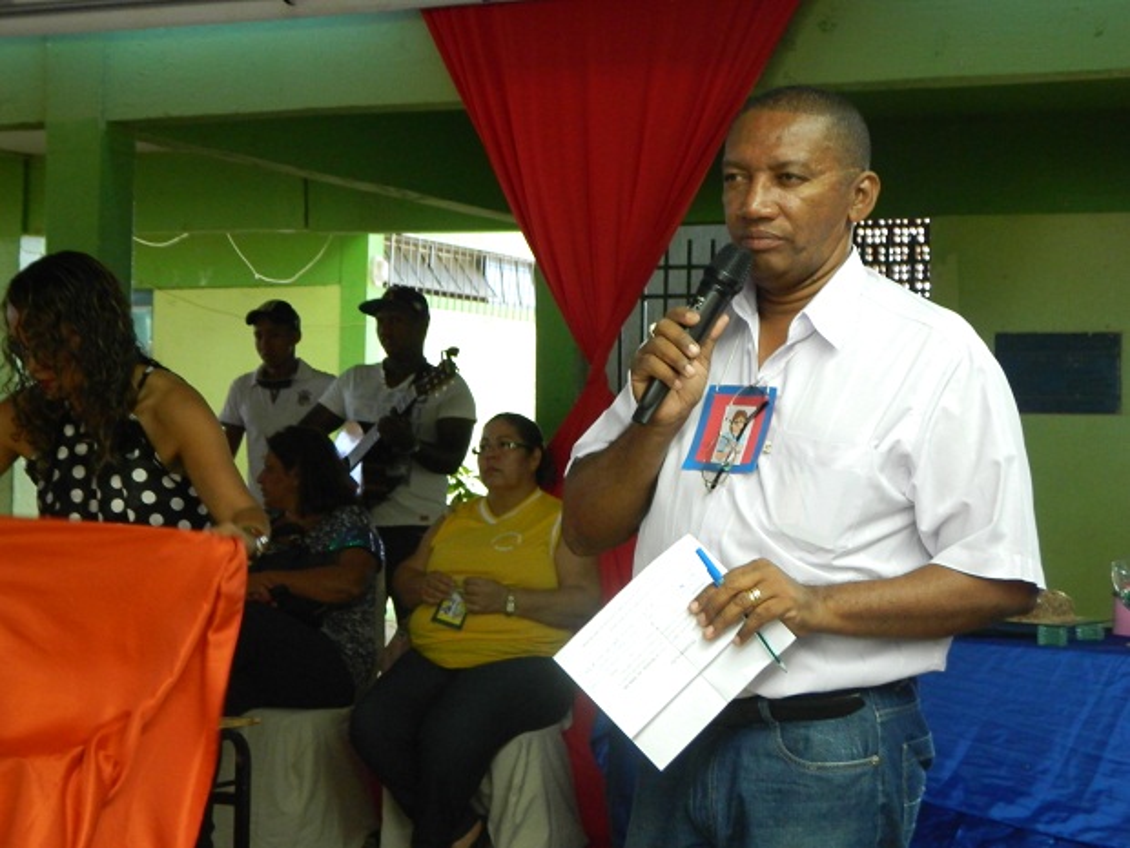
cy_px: 424
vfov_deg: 21.0
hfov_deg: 27.8
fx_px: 2285
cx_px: 565
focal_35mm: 70
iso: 80
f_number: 4
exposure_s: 1/25
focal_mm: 12.6
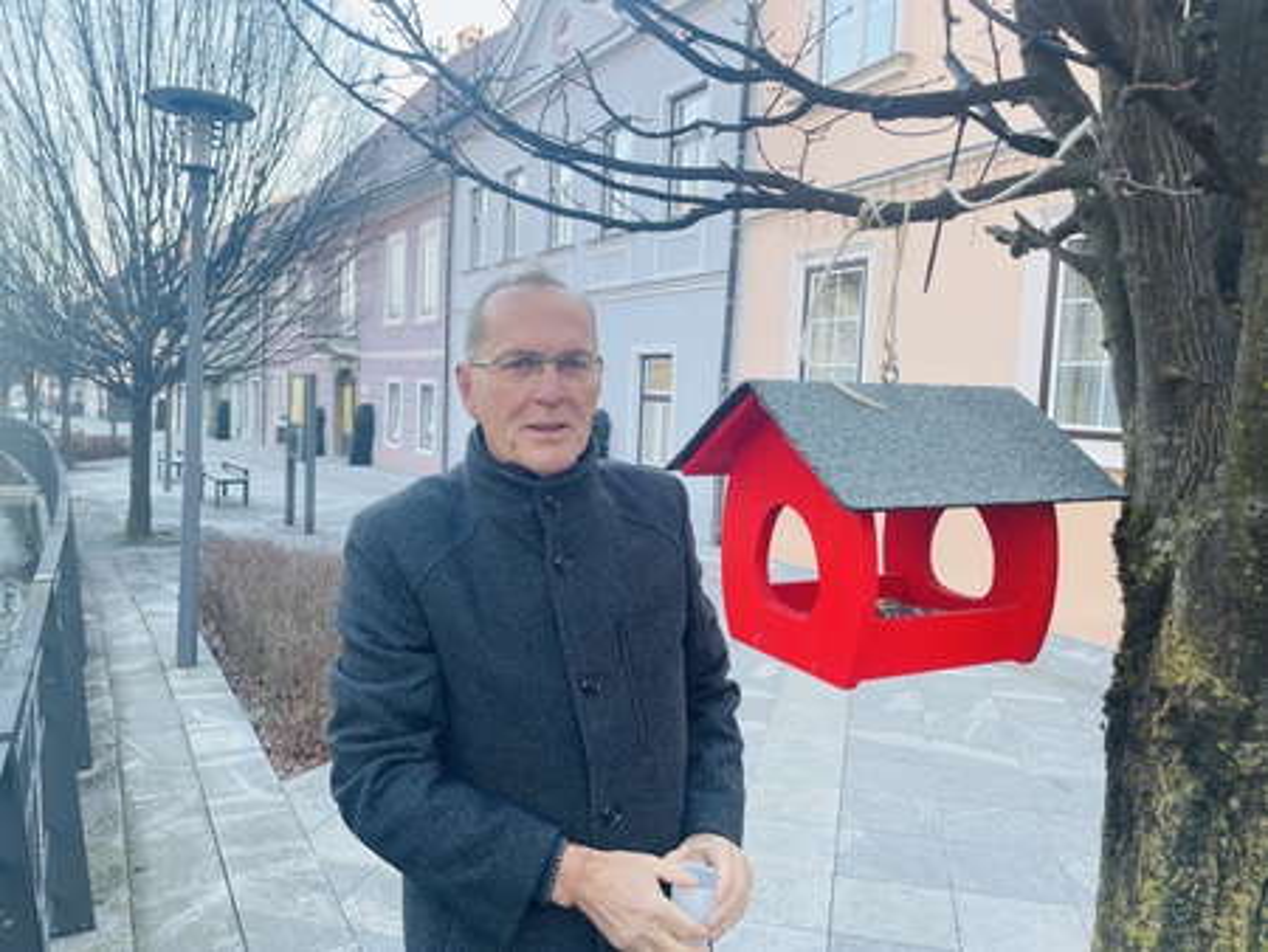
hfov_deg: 67.3
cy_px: 476
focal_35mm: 26
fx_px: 953
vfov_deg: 53.1
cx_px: 634
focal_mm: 4.2
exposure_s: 1/121
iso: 40
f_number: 1.6
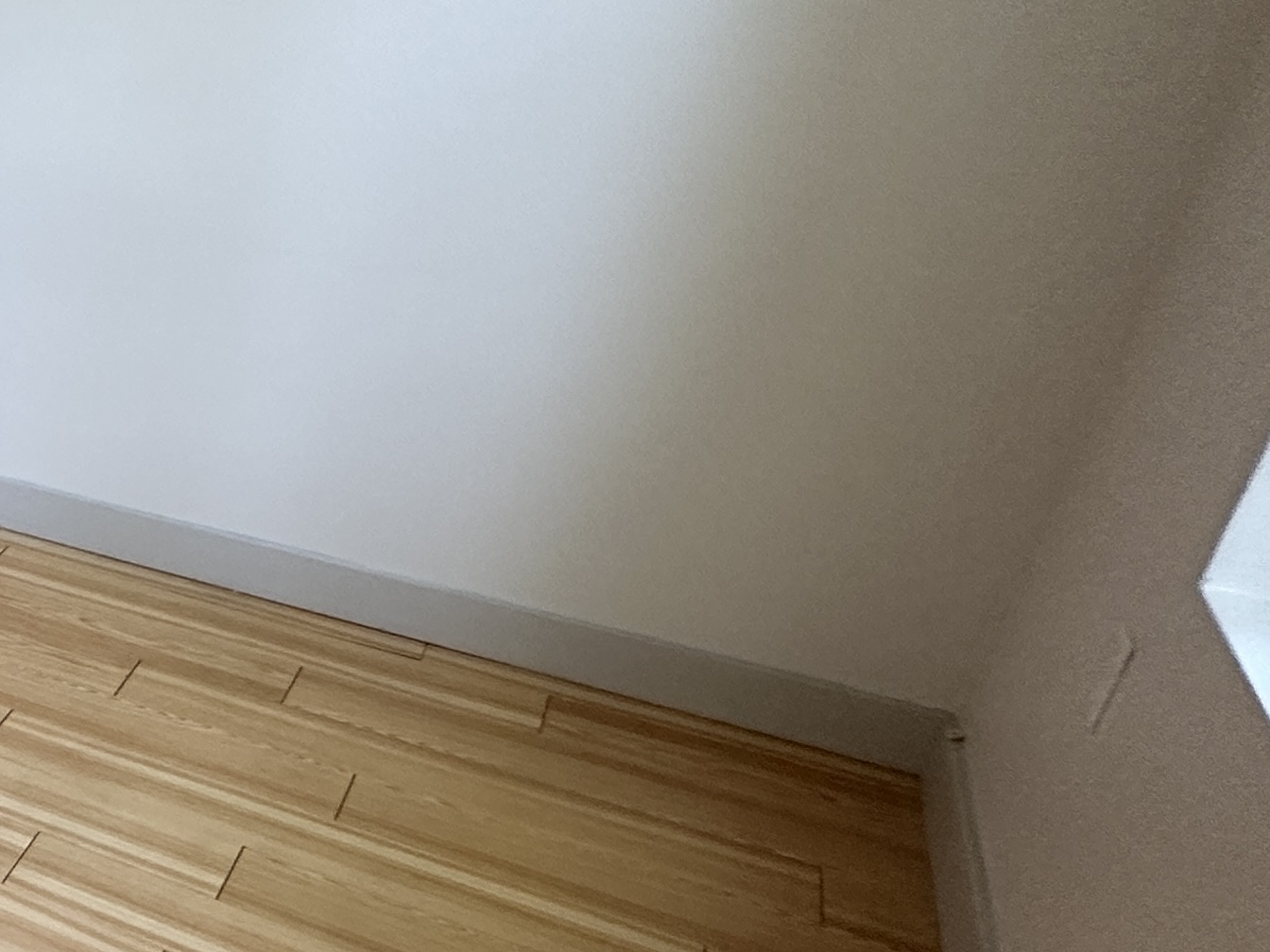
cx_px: -612
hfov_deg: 29.0
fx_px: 1541
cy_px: 430
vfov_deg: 34.3
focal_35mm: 42
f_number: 2.2
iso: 200
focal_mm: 2.22
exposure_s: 1/60
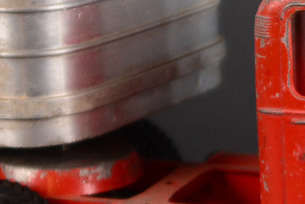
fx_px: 1966
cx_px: 410
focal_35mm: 232
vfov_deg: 5.9
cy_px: 128
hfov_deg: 8.7
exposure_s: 1/200
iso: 2500
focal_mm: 70
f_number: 5.6
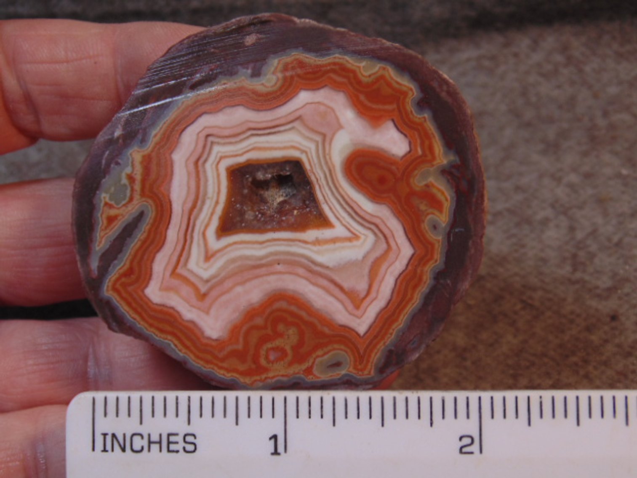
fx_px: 1196
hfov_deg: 29.8
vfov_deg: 22.6
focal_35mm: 65
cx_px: 318
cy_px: 239
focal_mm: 11.7
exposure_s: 1/50
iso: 80
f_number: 4.1
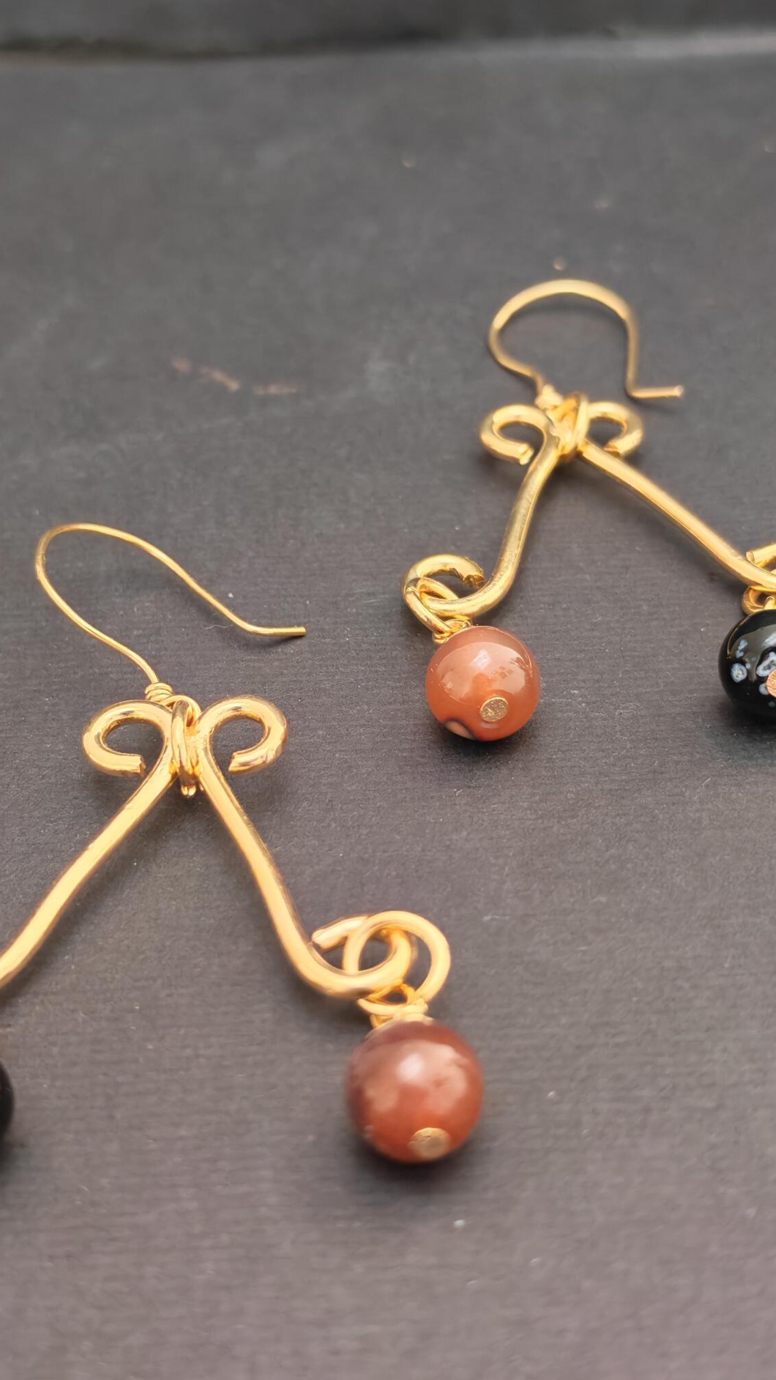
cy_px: 694
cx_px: 345
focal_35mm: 53
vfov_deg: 39.2
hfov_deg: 22.6
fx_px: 1939
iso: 1250
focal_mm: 6.12
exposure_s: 1/60
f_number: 1.9
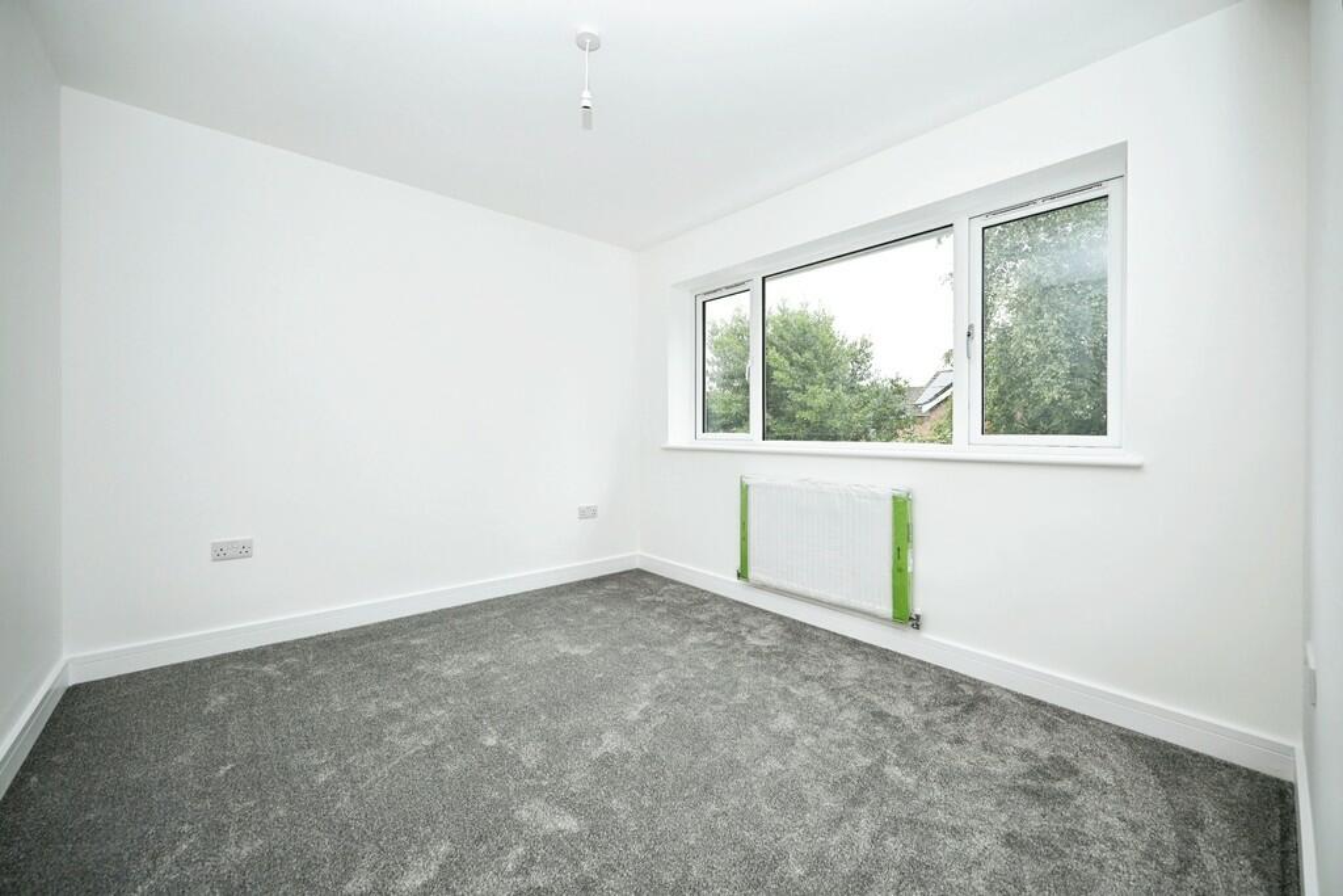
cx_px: 672
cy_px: 448
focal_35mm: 14
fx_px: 522
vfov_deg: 81.2
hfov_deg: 104.2
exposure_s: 1/60
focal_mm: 14
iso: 400
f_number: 4
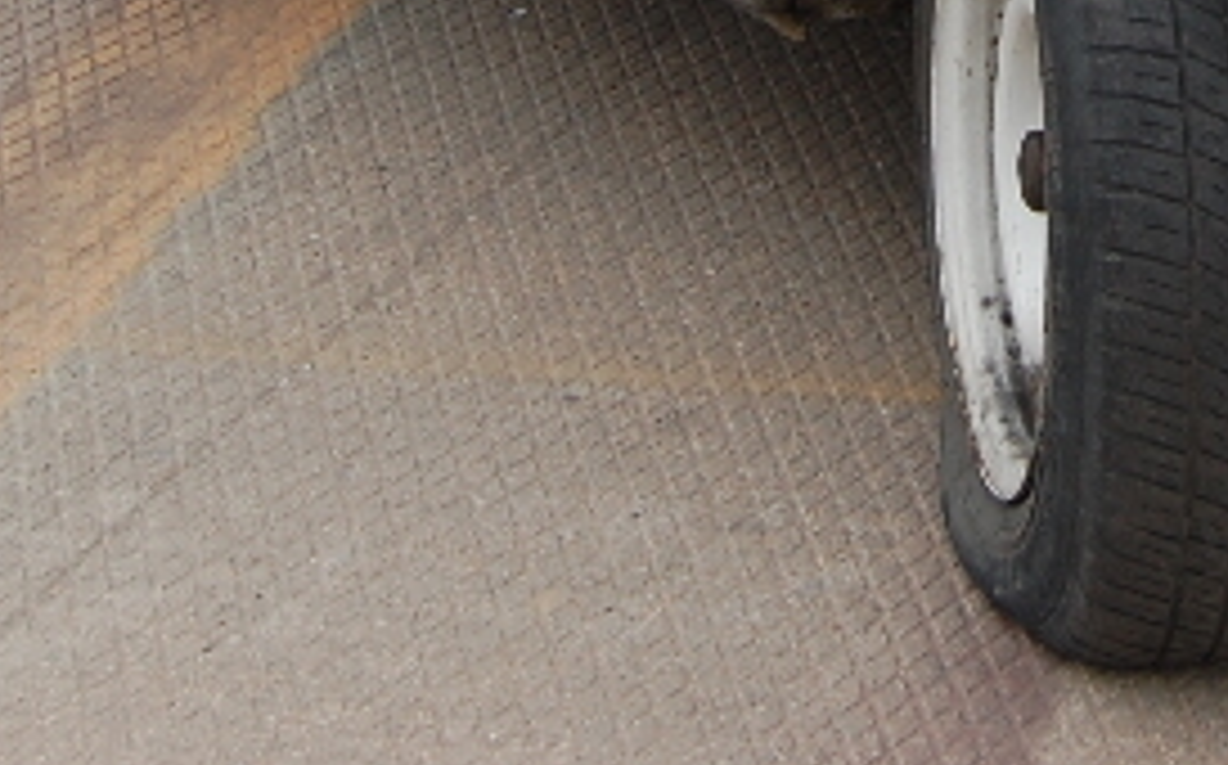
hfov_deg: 11.4
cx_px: 1253
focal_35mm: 182
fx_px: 6085
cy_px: -824
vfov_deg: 6.9
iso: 320
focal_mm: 30
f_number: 5.6
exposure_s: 1/125
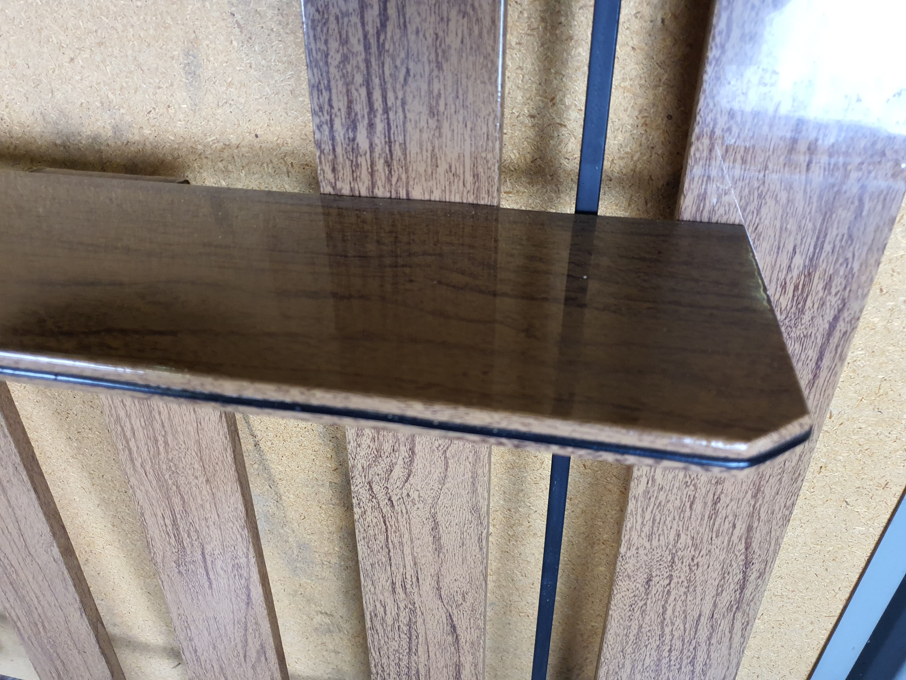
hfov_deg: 67.3
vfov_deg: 53.1
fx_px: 680
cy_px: 340
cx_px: 453
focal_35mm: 26
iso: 250
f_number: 1.5
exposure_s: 1/50
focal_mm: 4.3
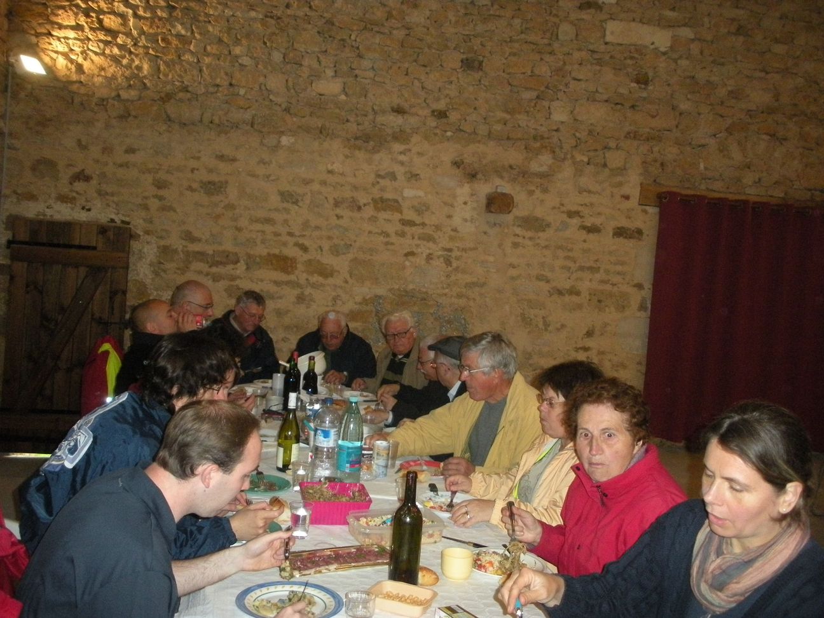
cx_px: 412
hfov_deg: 52.6
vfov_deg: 40.7
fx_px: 833
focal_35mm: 35
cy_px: 309
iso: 488
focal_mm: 6.3
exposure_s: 1/60
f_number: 3.5
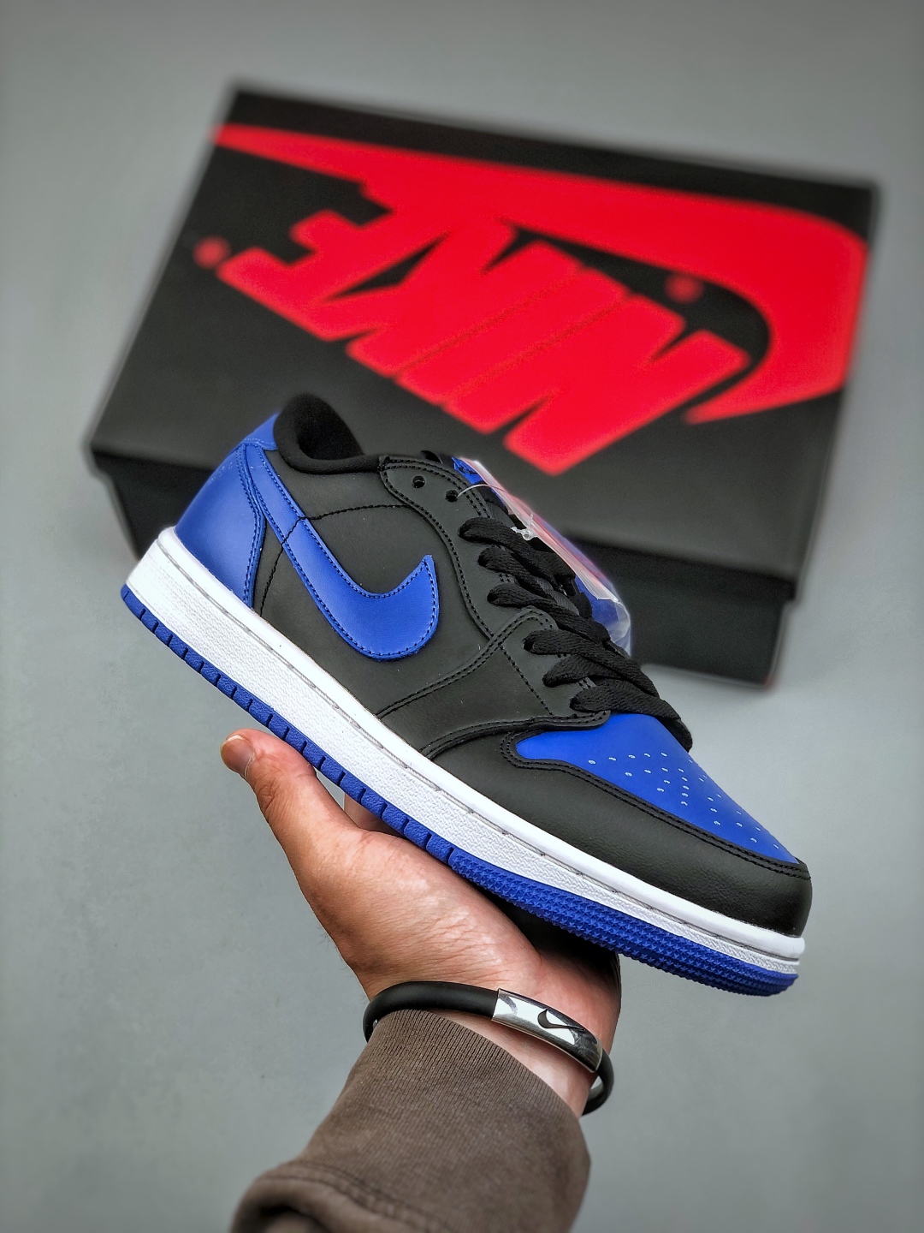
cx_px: 462
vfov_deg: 33.8
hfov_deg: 25.7
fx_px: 2029
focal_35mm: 57
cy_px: 616
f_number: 2.8
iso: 25
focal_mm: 6.6
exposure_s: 1/50
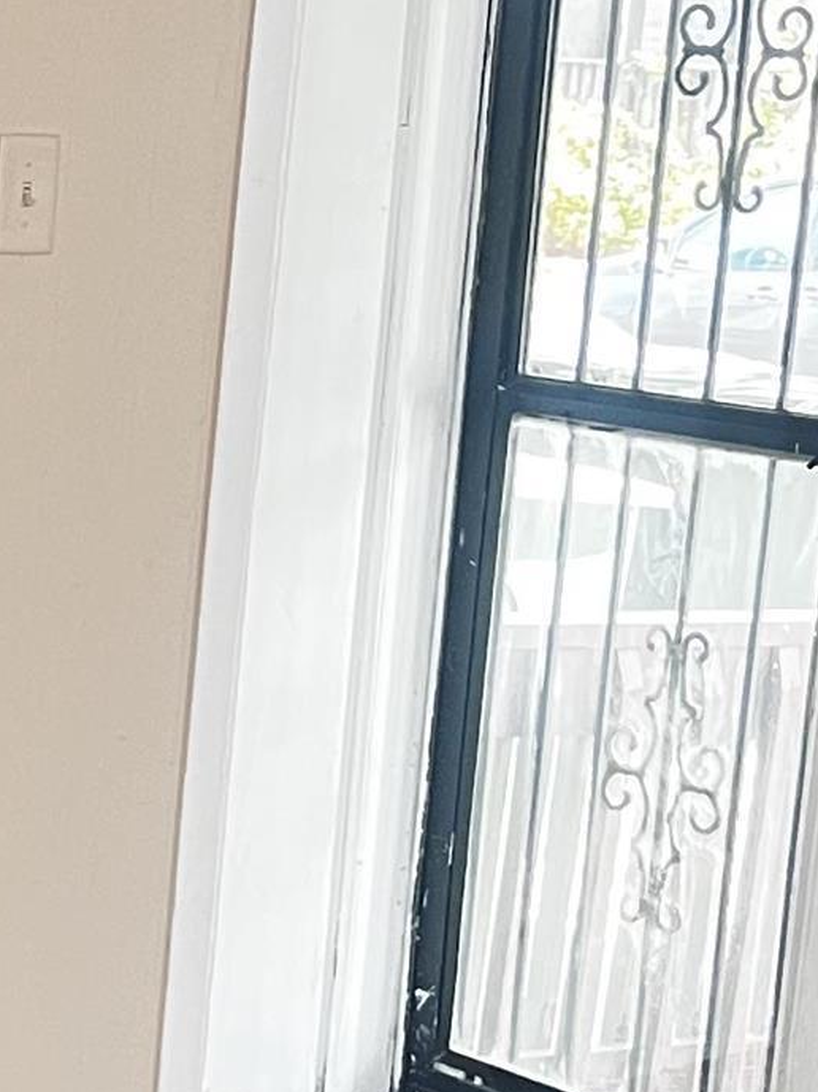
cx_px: -675
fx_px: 3658
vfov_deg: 16.9
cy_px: 758
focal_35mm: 116
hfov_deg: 11.7
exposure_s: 1/60
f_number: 1.6
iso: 200
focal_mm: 5.1
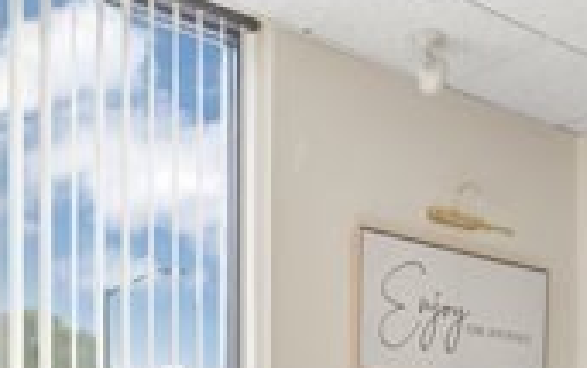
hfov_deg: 32.2
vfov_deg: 18.5
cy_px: 559
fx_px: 992
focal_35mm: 62
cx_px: 453
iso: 200
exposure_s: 1/6
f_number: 8
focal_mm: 16
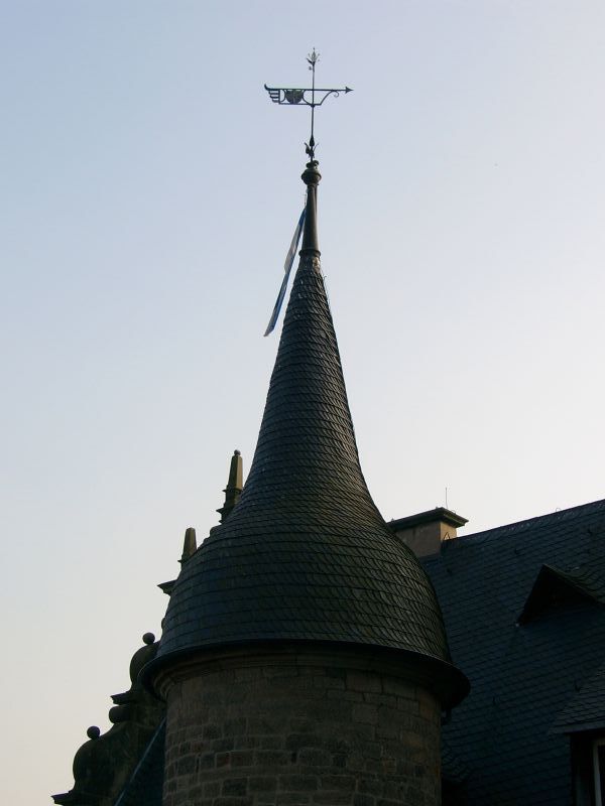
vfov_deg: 28.2
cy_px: 403
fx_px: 1608
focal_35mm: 69
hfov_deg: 21.3
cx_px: 302
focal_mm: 14.22
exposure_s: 1/537
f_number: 4
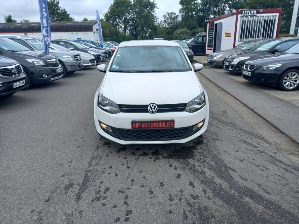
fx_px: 216
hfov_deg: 69.4
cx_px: 150
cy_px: 112
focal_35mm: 25
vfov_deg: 54.9
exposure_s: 1/323
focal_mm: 4.6
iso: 25
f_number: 2
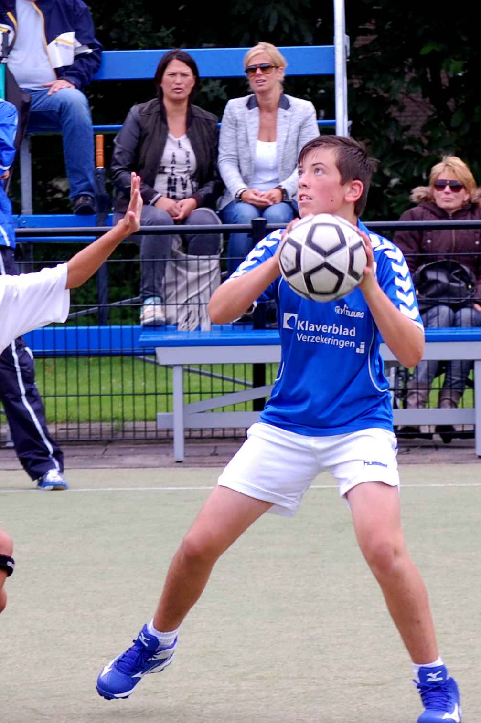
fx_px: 2591
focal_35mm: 129
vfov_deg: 15.9
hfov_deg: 10.6
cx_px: 240
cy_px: 362
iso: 400
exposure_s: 1/500
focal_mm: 86
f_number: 5.6
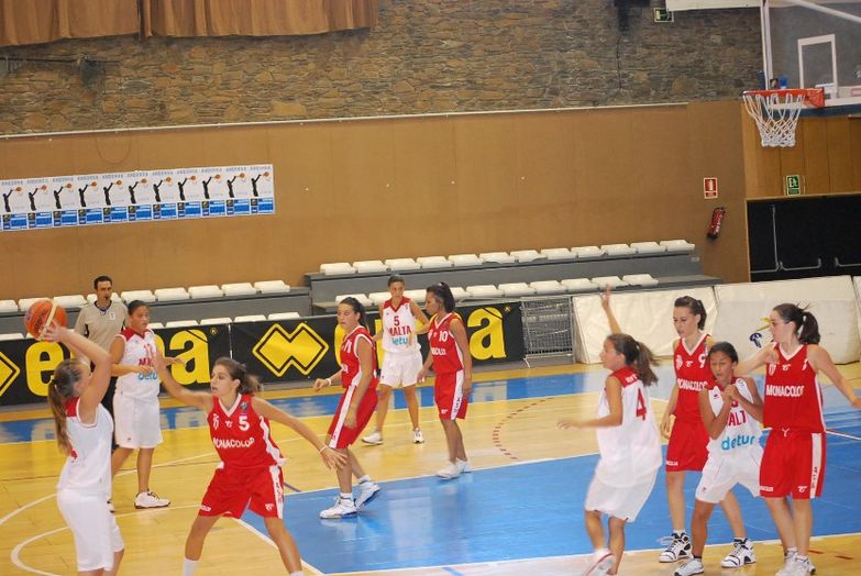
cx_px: 430
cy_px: 288
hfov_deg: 24.6
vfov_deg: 16.6
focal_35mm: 82
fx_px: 1975
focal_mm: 55
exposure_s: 1/60
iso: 1400
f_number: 4
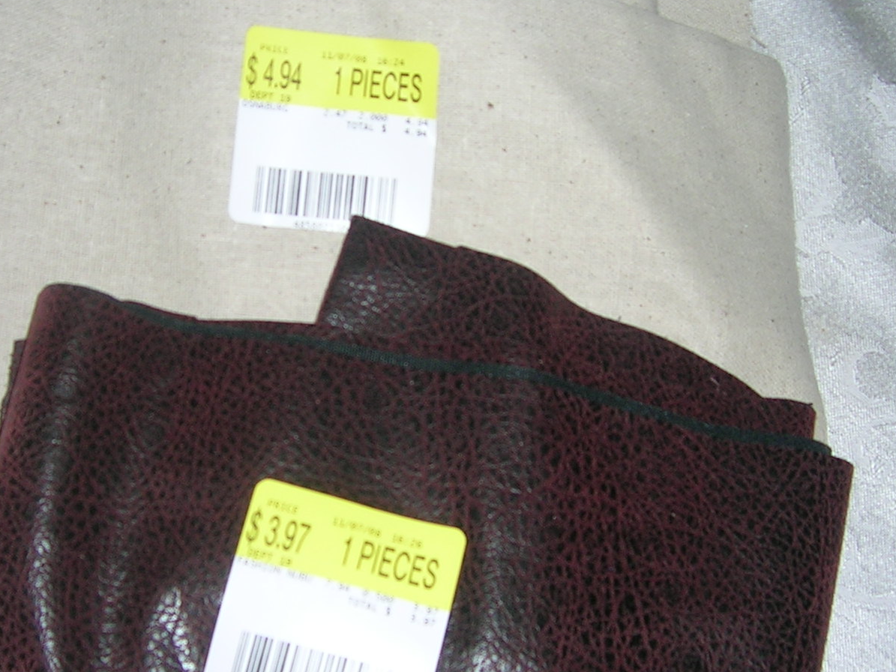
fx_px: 1553
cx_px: 328
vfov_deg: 24.4
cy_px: 385
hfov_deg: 32.0
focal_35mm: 60
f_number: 2.8
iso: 50
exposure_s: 1/60.1
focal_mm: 5.4
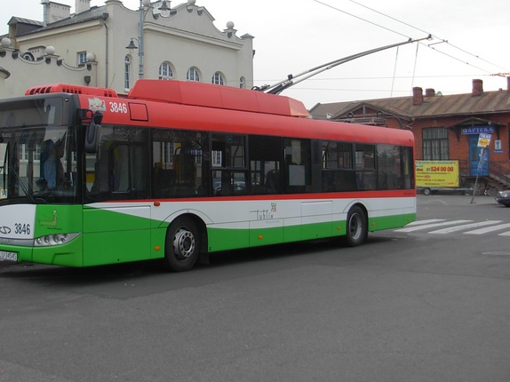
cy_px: 132
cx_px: 178
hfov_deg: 35.9
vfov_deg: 27.4
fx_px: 781
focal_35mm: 53
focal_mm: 6.3
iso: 79
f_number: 2.9
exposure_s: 1/152
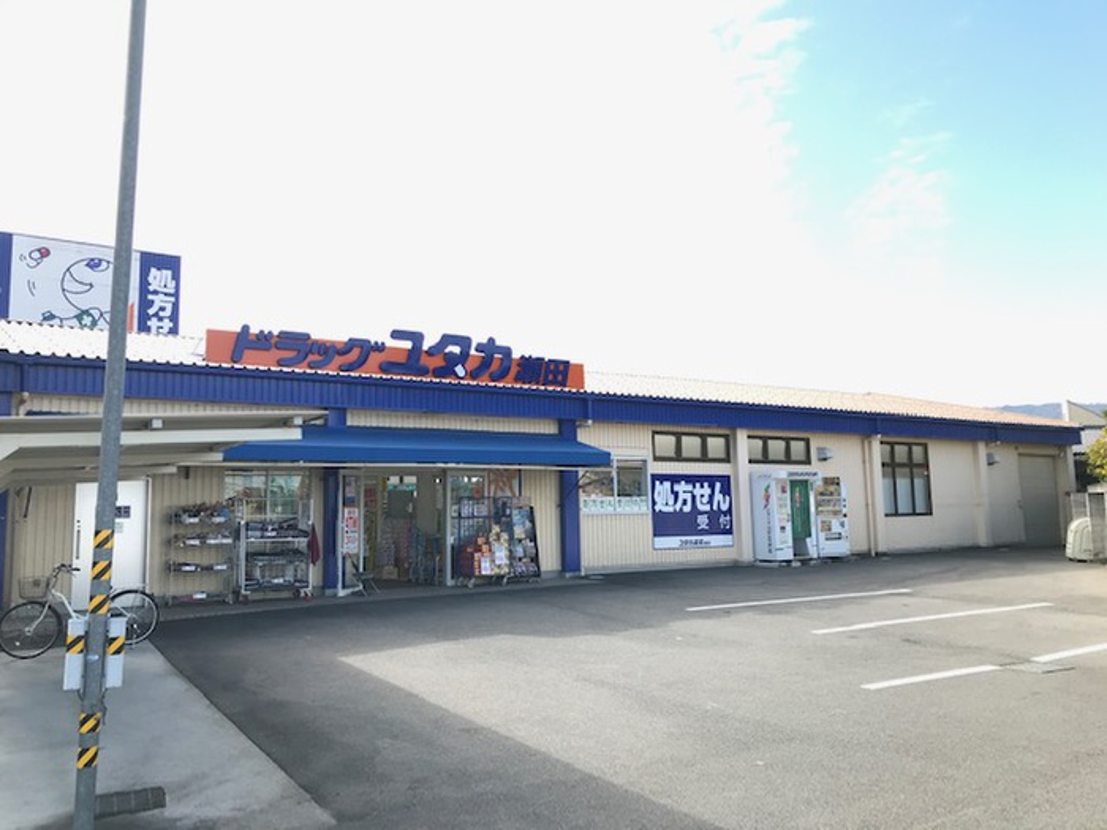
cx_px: 554
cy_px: 415
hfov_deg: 63.4
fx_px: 895
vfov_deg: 49.7
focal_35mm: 28
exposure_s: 1/694
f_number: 1.8
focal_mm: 3.99
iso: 20
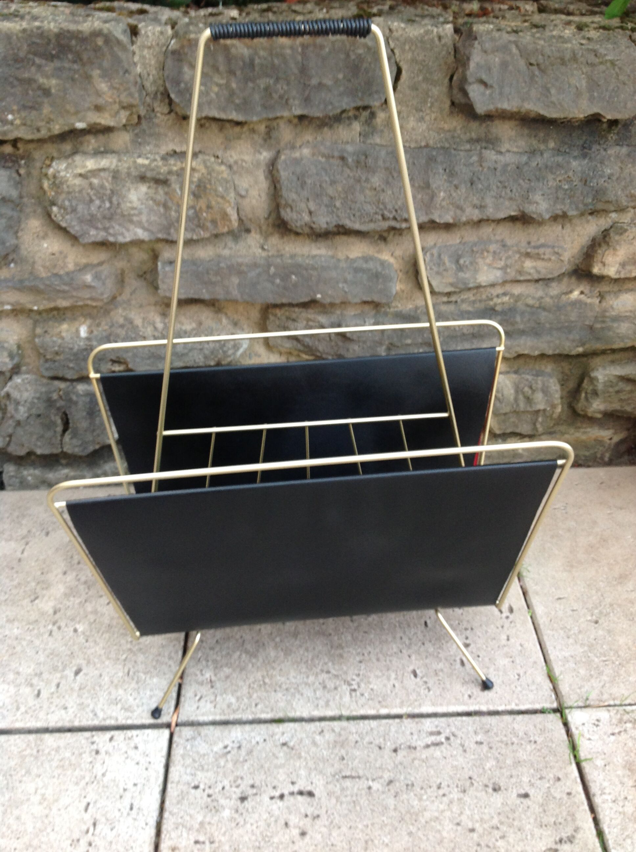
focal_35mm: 35
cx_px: 318
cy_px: 426
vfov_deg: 52.7
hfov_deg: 40.6
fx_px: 860
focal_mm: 4.28
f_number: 2.4
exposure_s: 1/15
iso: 80
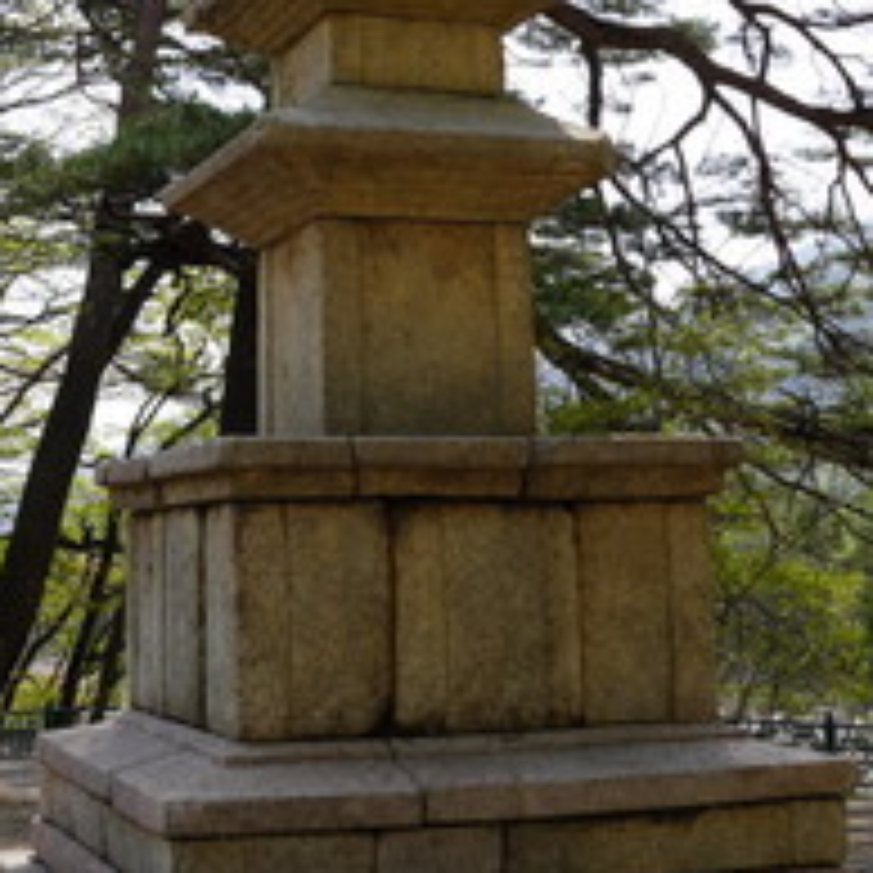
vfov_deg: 27.1
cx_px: 248
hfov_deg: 27.0
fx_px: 1798
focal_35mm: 63
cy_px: 268
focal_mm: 24
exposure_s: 1/125
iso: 100
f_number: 8
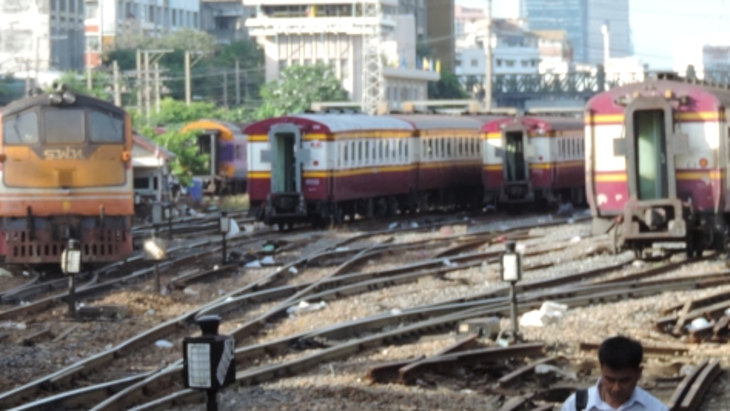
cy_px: 180
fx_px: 4802
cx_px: 277
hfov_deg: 8.7
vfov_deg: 4.9
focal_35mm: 248
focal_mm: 24
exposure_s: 1/125
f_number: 4.3
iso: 80
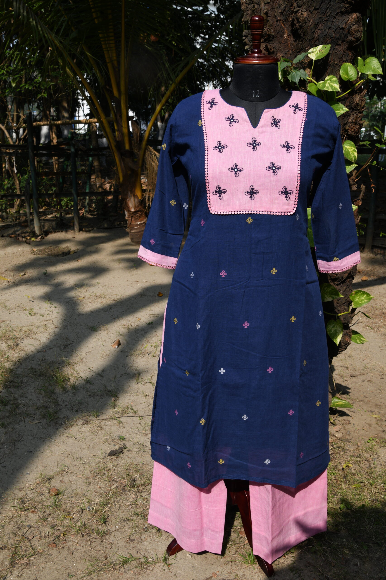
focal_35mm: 37
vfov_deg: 51.9
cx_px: 193
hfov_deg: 35.9
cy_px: 290
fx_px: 595
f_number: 10
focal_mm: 31
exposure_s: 1/400
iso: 400
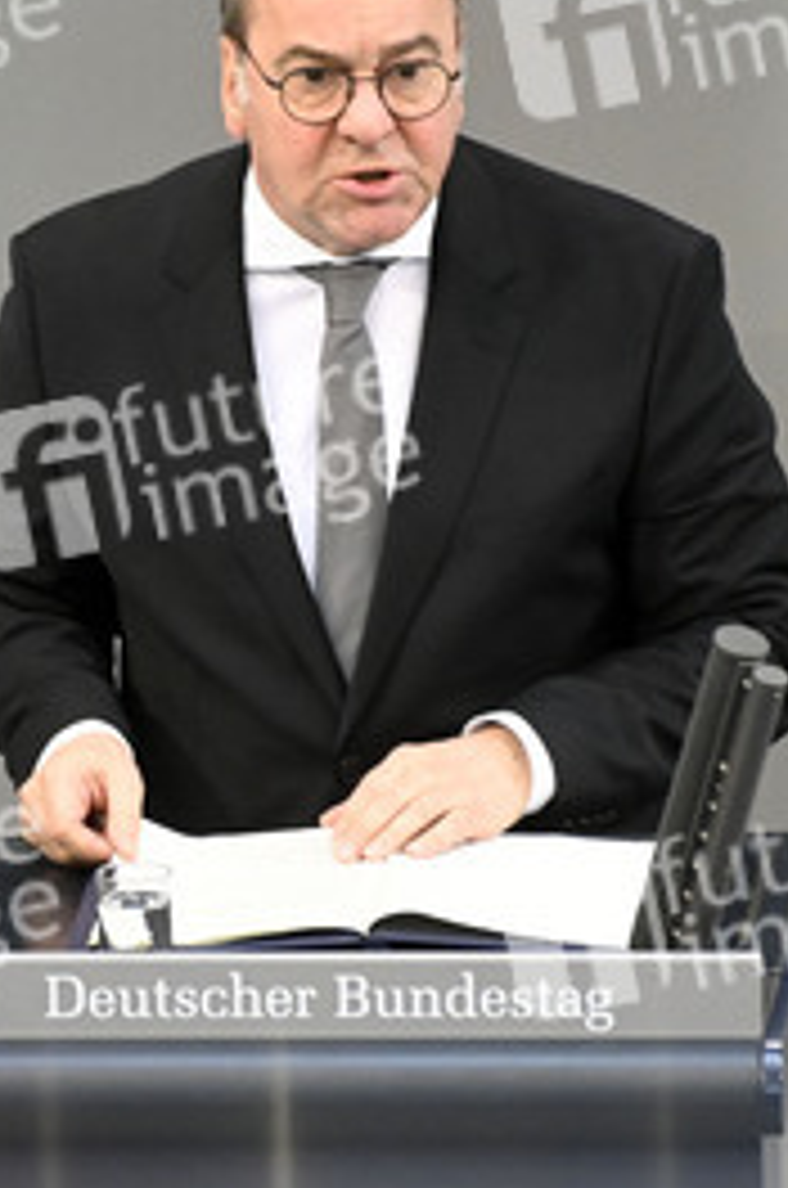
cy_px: 688
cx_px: 320
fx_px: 25017
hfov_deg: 1.8
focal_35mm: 759
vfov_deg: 2.7
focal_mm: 500
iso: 10000
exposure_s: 1/400
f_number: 5.6
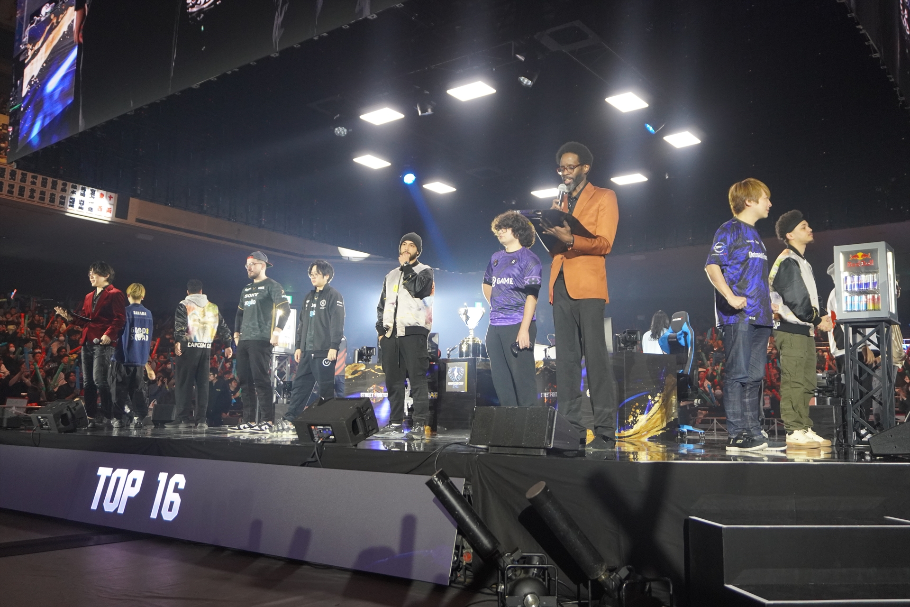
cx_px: 455
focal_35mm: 32
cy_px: 304
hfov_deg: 59.5
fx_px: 796
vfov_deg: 41.7
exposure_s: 1/160
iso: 1600
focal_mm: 21
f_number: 4
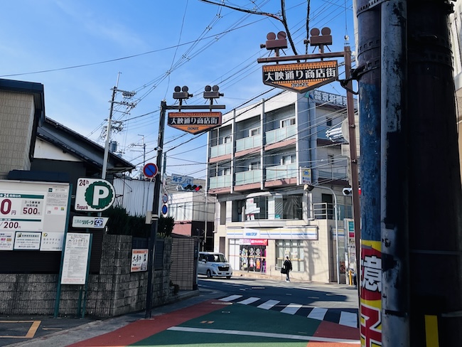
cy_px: 174
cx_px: 231
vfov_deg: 53.1
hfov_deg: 67.3
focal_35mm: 26
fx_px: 347
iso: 50
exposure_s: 1/3413
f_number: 1.6
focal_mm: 5.1
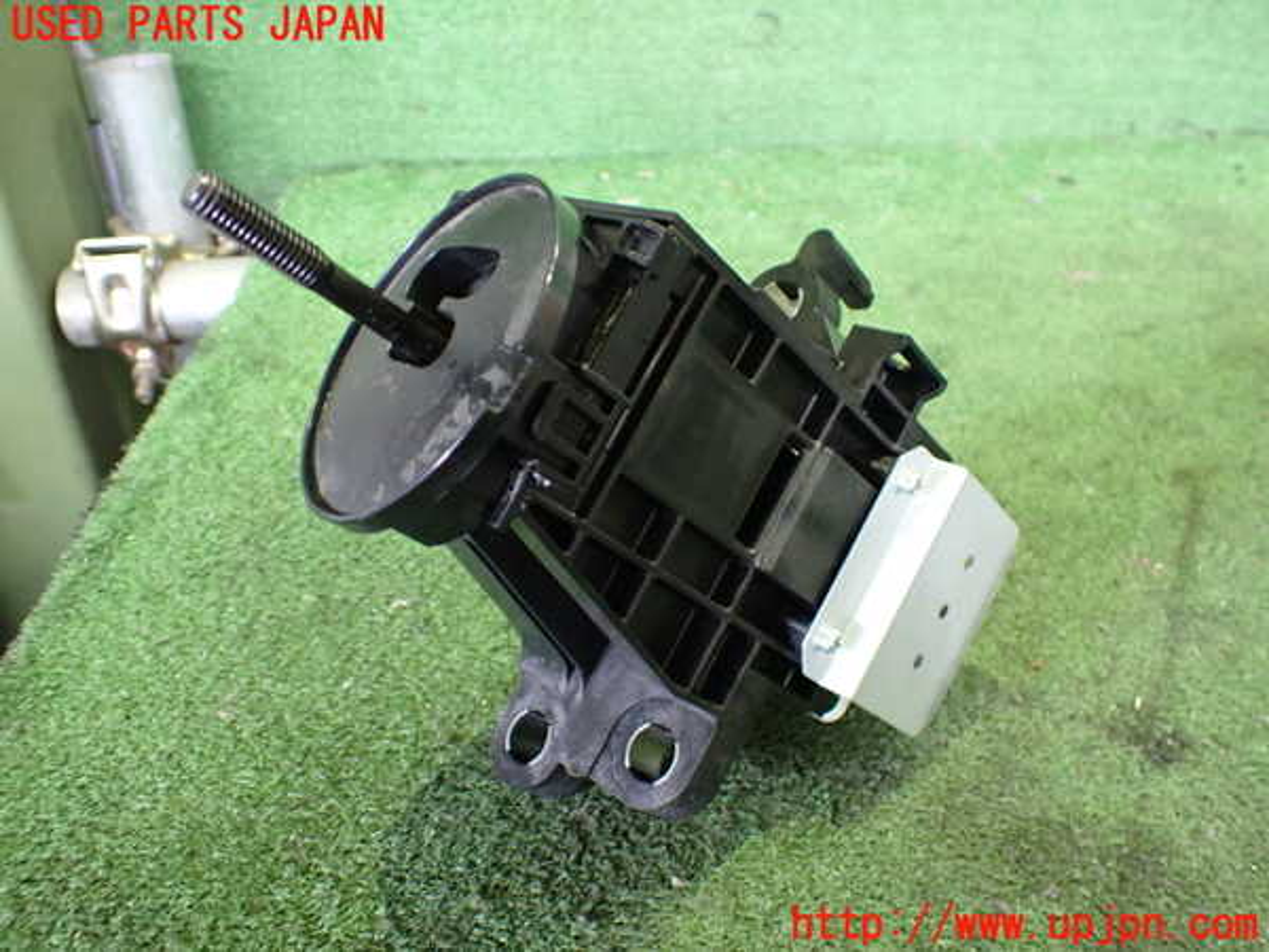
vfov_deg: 46.8
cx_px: 634
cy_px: 476
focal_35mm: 30
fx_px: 1100
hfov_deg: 60.0
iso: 1000
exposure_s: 1/30
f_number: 2.3
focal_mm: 5.4
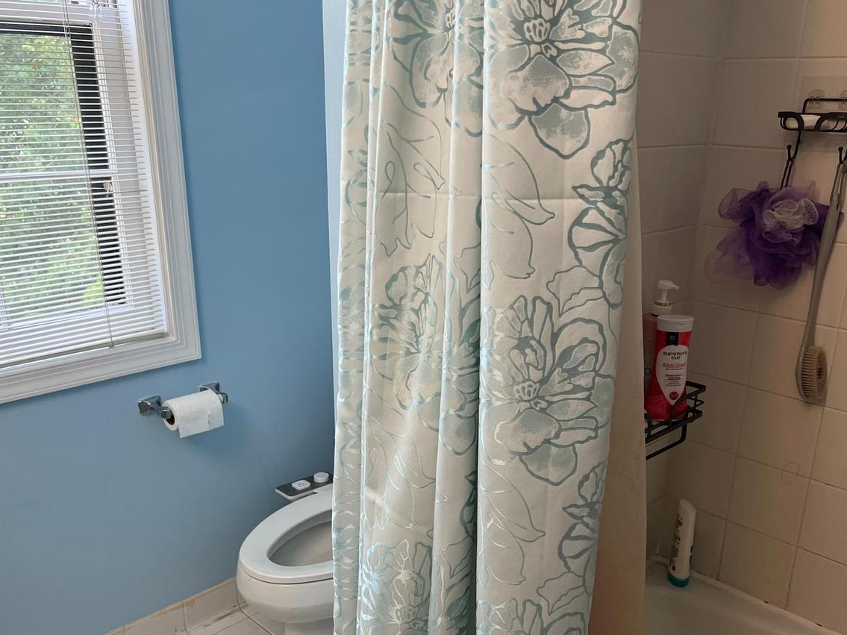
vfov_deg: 42.7
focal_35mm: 33
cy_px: 390
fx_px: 807
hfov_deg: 55.3
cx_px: 456
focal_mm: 5.7
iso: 100
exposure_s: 1/120
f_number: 1.5
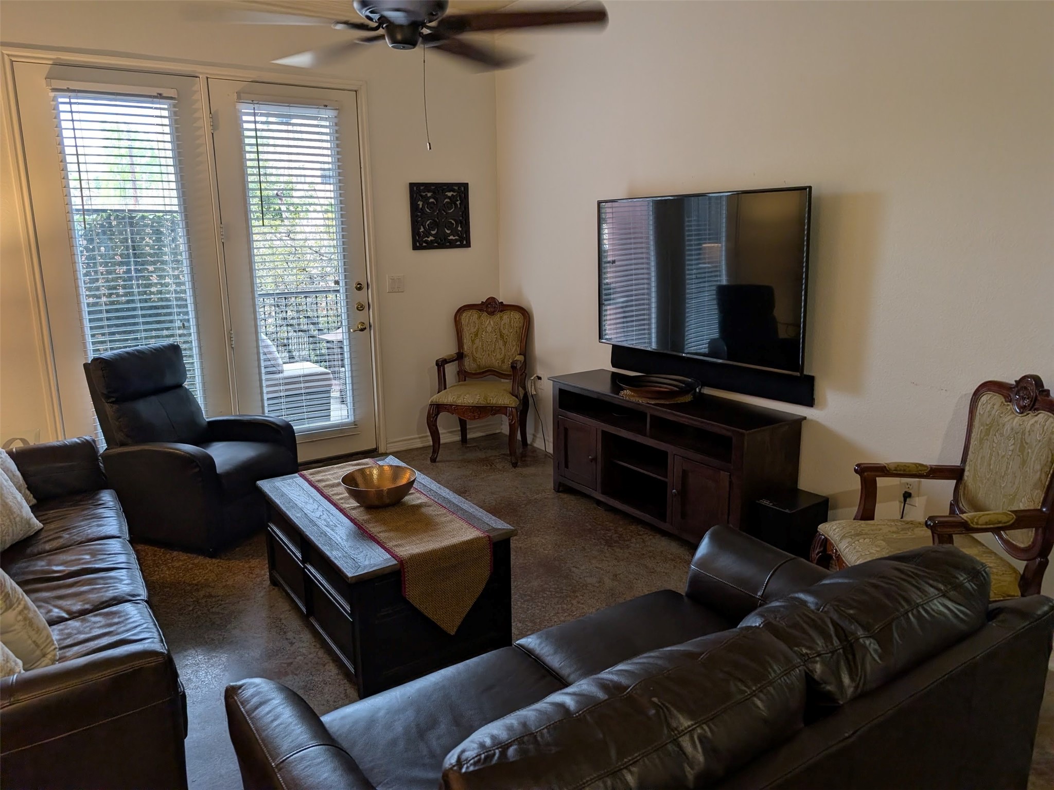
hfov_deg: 71.6
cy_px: 395
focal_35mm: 24
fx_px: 731
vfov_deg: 56.8
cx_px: 527
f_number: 1.68
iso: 70
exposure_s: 1/60
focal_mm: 6.9
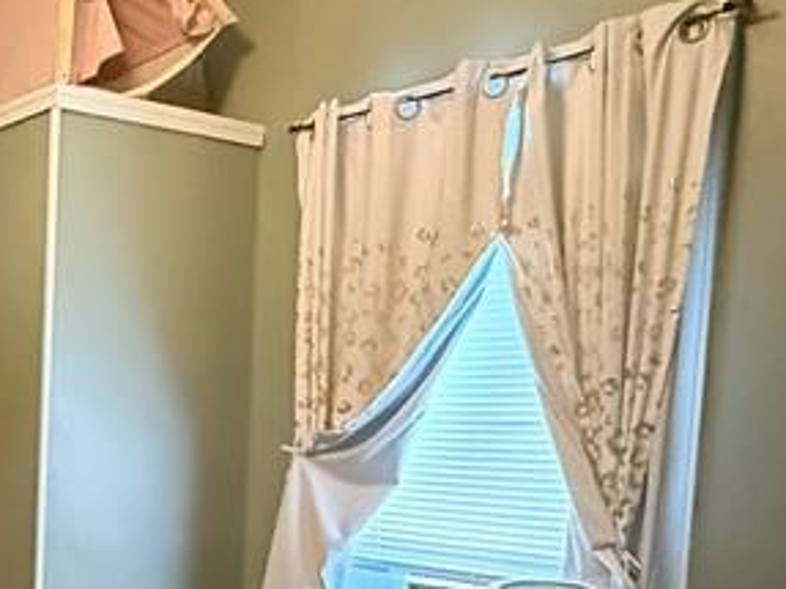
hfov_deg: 33.3
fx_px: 1135
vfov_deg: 27.8
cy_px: 551
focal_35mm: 50
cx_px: -79
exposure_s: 1/40
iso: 1600
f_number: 2.2
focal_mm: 2.22
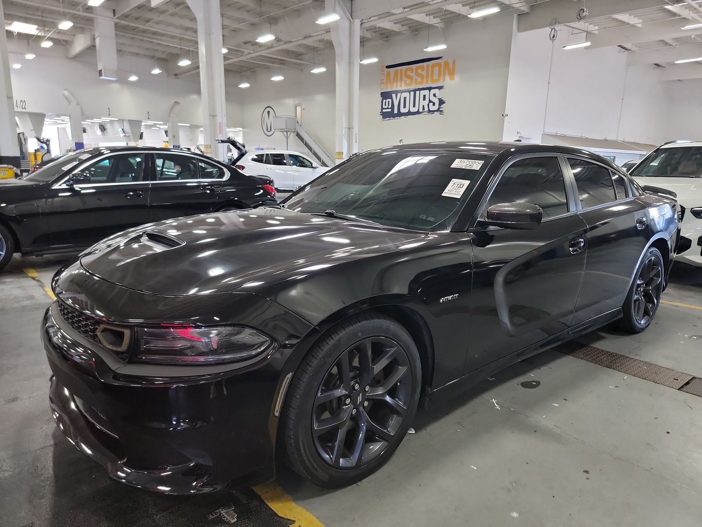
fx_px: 487
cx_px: 351
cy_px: 264
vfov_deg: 56.8
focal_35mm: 24
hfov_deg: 71.6
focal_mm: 6.7
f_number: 1.8
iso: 723
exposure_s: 1/59
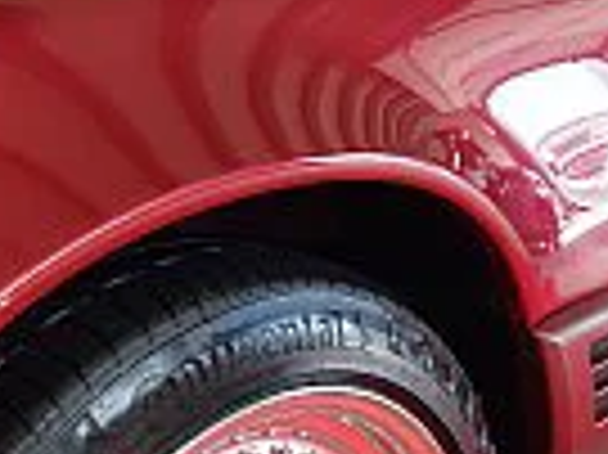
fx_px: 1246
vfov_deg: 20.6
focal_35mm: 71
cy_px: 315
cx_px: 293
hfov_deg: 27.4
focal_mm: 5.23
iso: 50
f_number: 1.8
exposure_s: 1/50
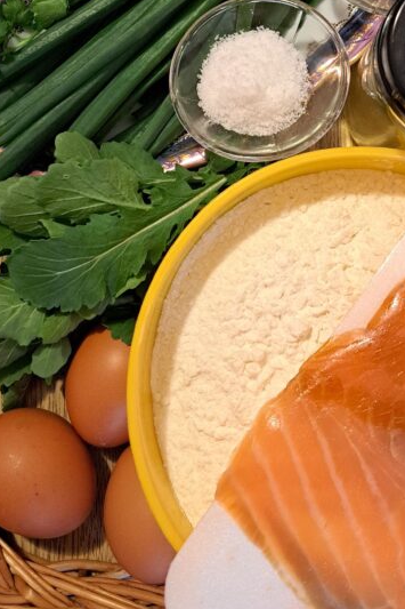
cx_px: 226
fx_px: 810
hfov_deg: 28.0
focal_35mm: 48
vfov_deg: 39.1
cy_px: 97
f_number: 1.8
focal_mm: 5.23
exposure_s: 1/33
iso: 320
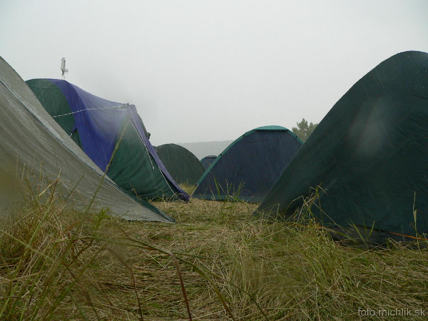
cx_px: 214
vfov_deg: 39.7
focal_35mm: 36
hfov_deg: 51.4
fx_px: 445
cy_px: 160
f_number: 2.8
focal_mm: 6
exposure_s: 1/60
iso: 100
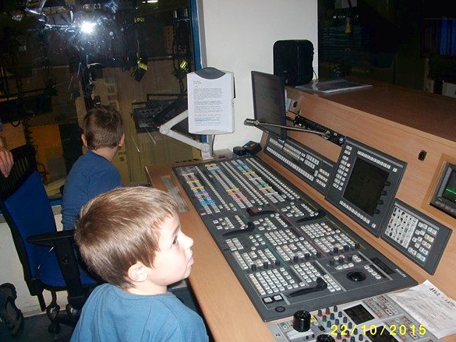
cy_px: 183
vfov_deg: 40.7
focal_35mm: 35
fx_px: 461
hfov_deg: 52.6
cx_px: 228
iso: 125
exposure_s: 1/40
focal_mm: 5.7
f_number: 2.9
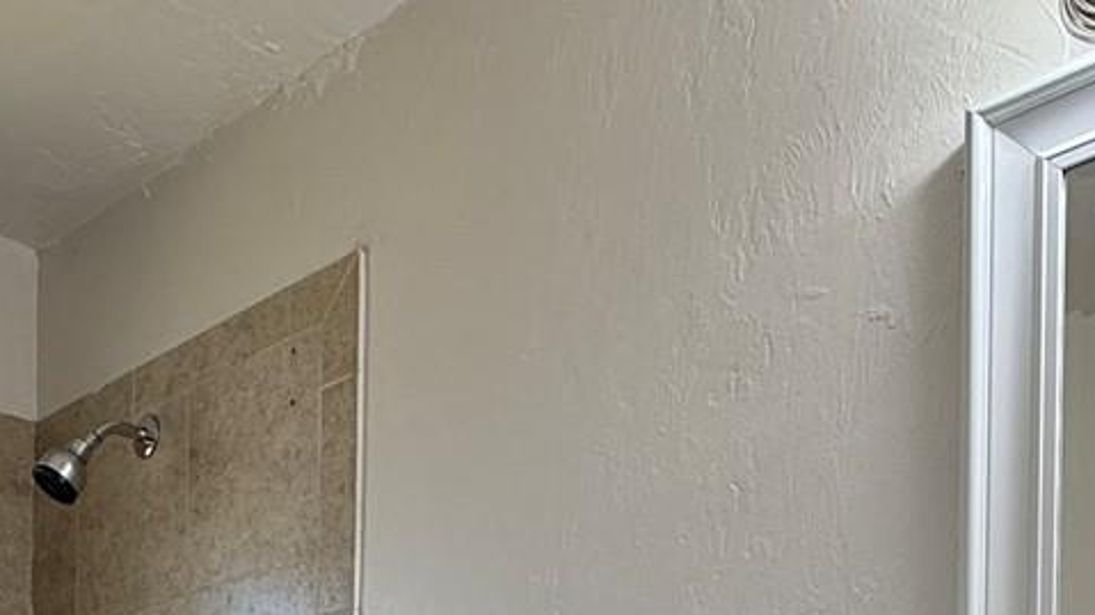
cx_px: 471
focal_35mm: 51
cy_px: 1024
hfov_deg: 40.5
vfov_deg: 19.2
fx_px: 1480
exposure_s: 1/120
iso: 80
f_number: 2.2
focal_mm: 2.22
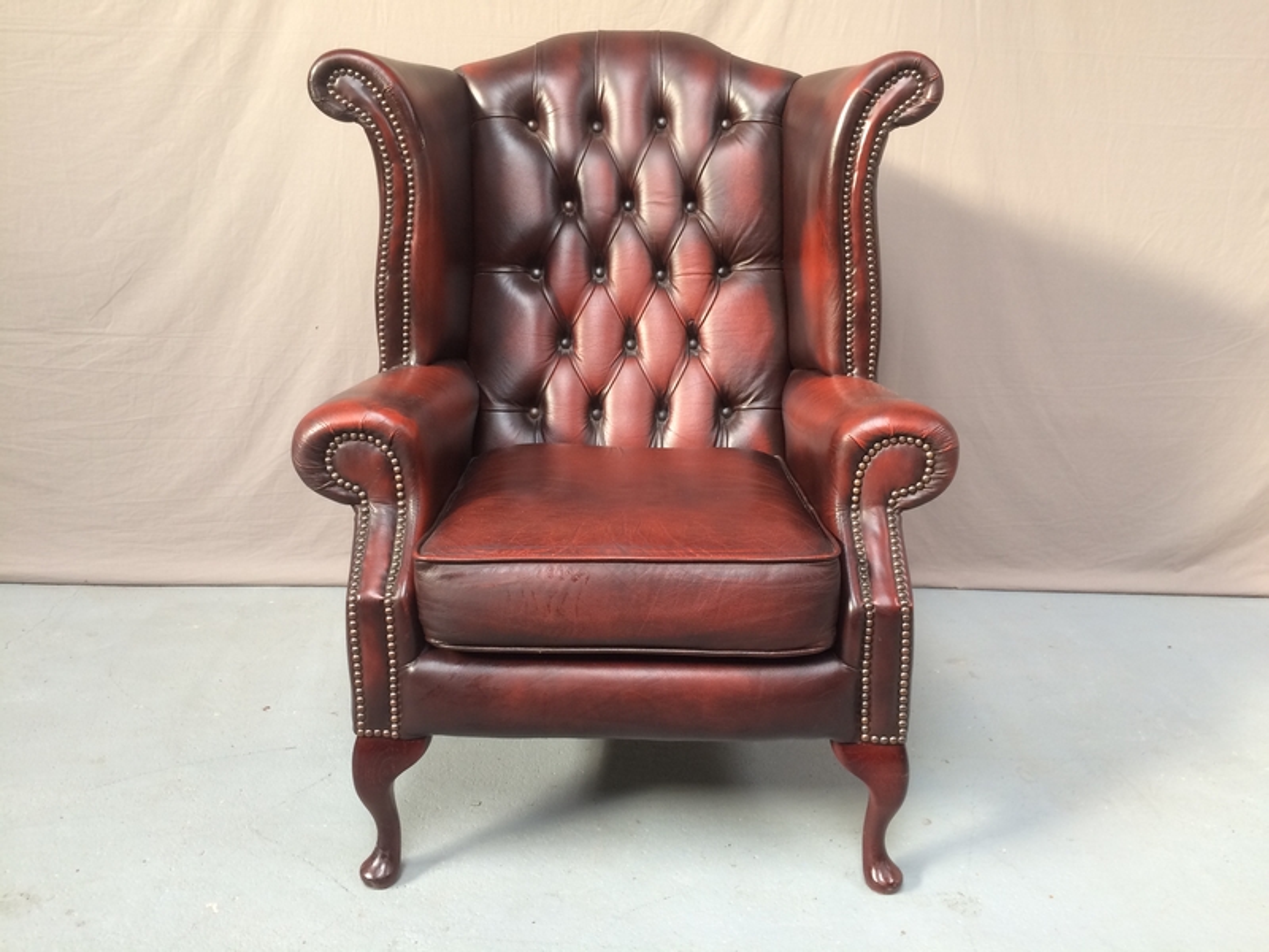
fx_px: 1063
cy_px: 476
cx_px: 634
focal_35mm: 29
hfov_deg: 61.7
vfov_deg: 48.2
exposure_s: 1/33
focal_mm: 4.15
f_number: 2.2
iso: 100
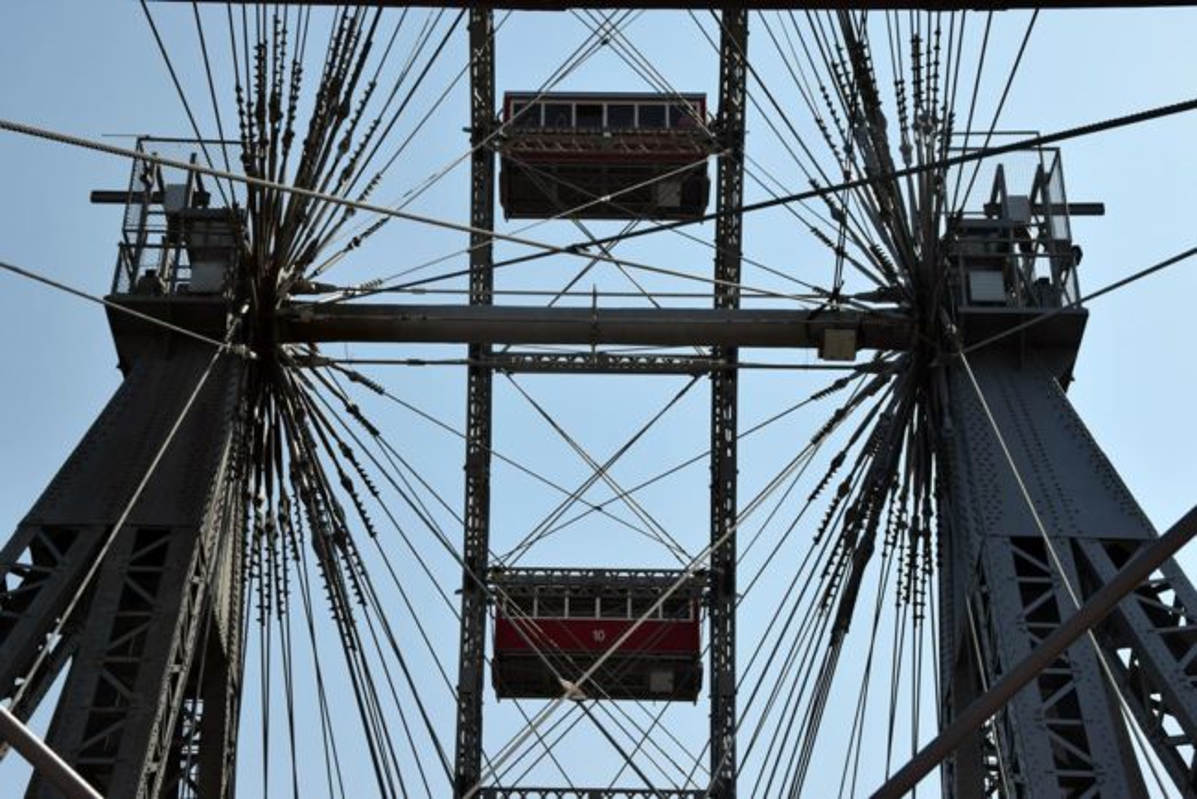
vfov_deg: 20.6
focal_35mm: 66
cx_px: 598
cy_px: 400
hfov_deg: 30.5
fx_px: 2195
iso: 200
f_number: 10
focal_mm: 44
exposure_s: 1/400
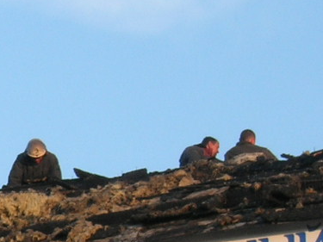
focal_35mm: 482
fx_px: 4496
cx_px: -283
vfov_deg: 3.1
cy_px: 341
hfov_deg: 4.1
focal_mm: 23.4
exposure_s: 1/57.6
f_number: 8.2
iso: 64
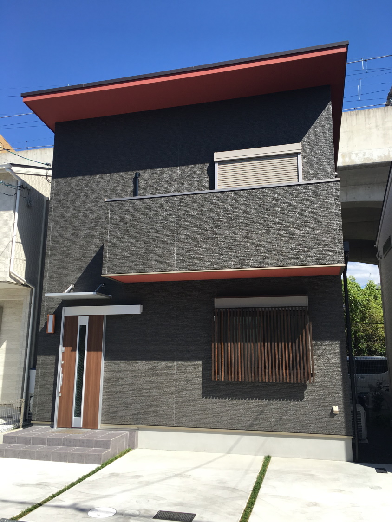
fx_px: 438
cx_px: 196
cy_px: 261
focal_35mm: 29
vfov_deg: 61.7
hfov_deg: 48.2
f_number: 2.2
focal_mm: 4.15
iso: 25
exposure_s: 1/974
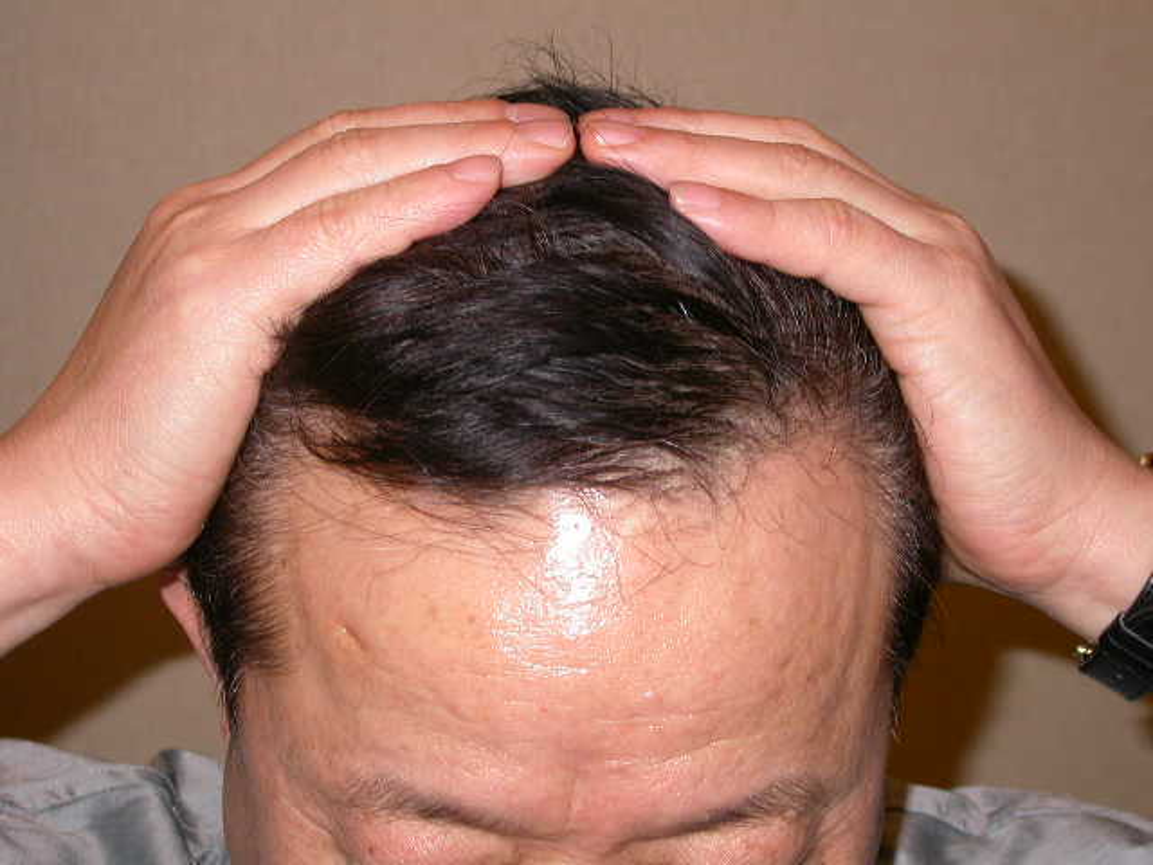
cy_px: 432
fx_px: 2731
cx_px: 576
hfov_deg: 23.8
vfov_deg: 18.0
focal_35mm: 82
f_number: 3.6
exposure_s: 1/60.3
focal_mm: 17.1
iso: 100
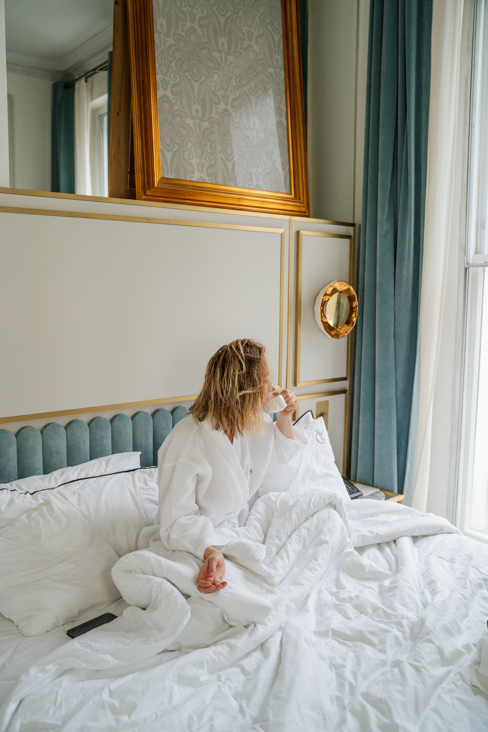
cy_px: 366
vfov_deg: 60.3
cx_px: 244
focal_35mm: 31
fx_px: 630
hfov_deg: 42.3
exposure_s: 1/250
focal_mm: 31
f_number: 3.2
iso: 1600
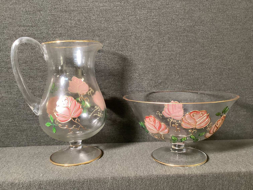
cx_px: 126
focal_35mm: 31
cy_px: 95
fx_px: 227
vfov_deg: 45.4
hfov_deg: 58.3
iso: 320
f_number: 2.4
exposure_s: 1/40
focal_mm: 3.3
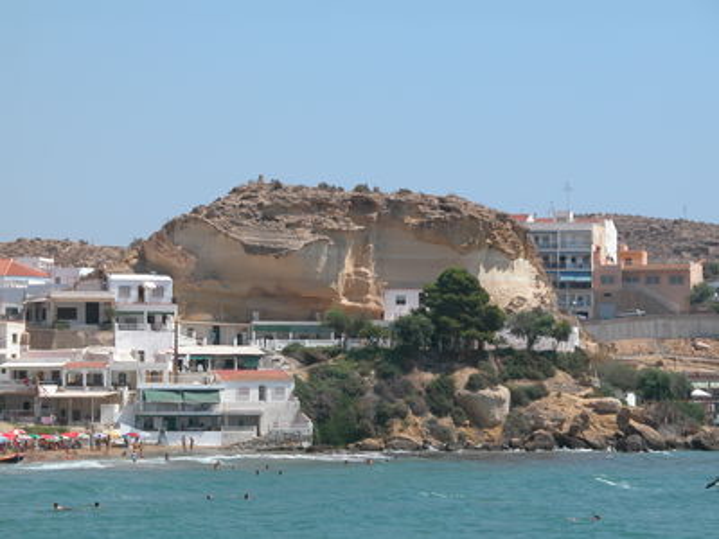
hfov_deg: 14.5
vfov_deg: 10.9
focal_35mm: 136
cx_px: 360
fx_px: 2825
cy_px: 270
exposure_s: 1/481
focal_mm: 34.7
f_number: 6.1
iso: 100
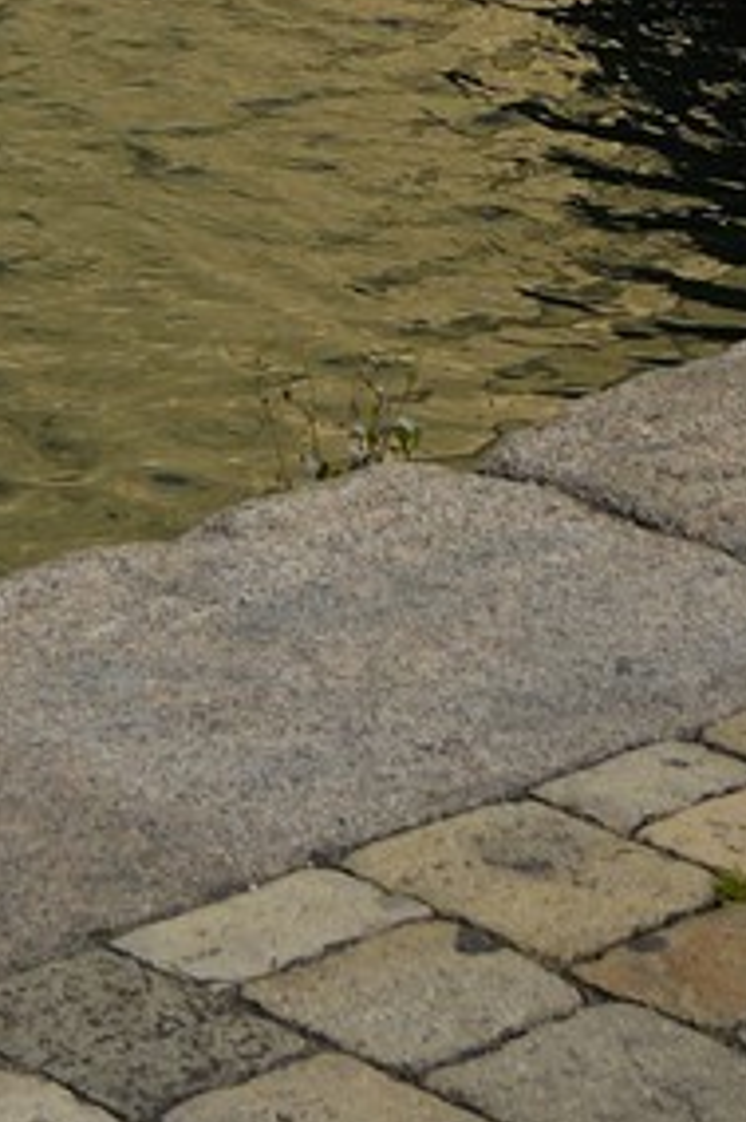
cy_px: -1952
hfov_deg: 8.0
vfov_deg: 9.9
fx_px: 5259
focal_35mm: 169
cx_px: -264
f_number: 7.1
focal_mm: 20
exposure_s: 1/160
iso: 100
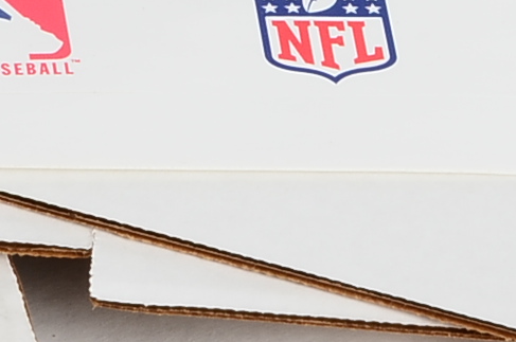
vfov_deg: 2.1
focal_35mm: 645
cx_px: -102
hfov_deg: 3.2
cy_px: -467
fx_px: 9223
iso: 100
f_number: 18
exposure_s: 1/160
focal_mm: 85
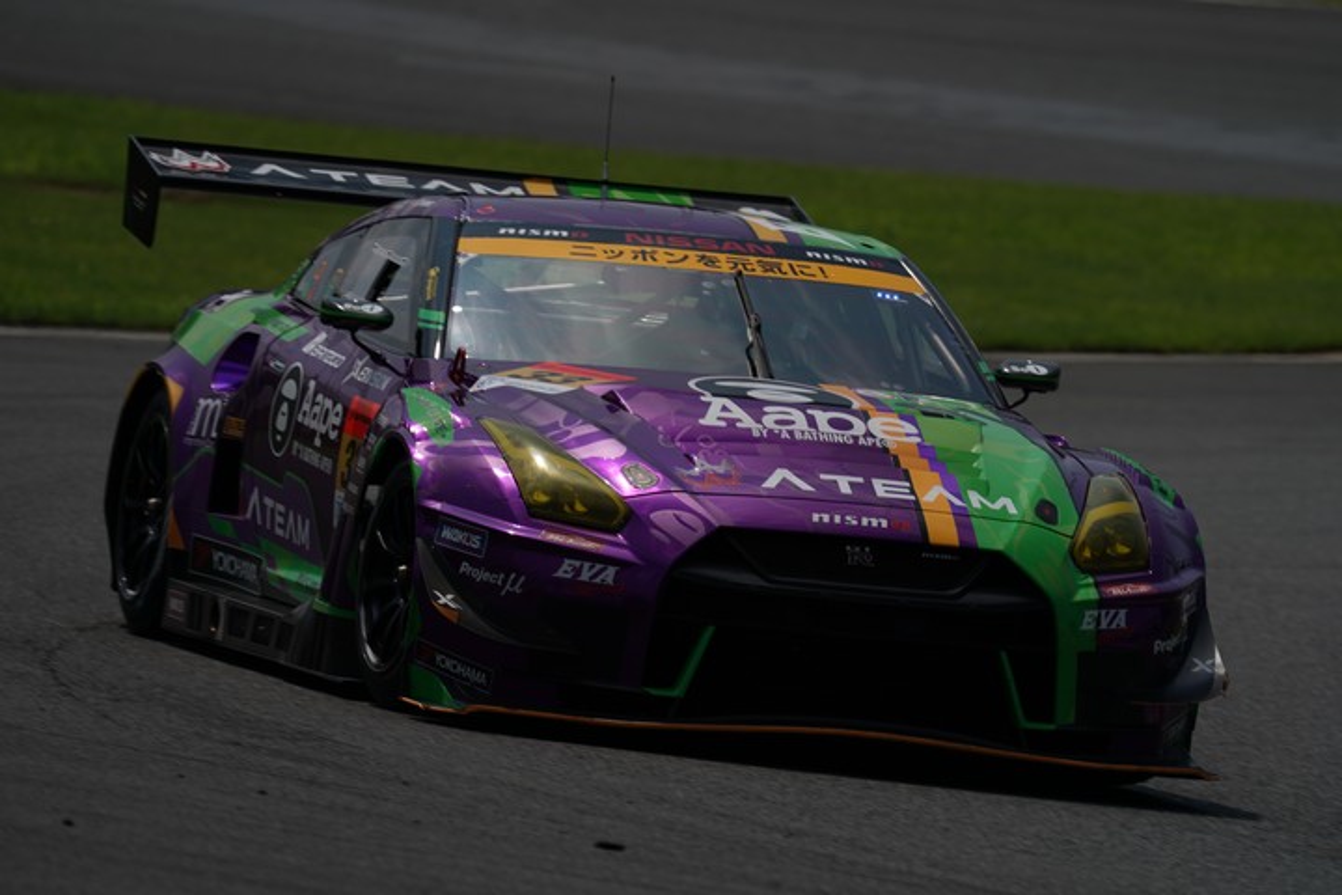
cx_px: 671
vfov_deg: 2.3
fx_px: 22365
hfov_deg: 3.4
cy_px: 448
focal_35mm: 600
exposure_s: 1/500
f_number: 9
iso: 50
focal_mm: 600
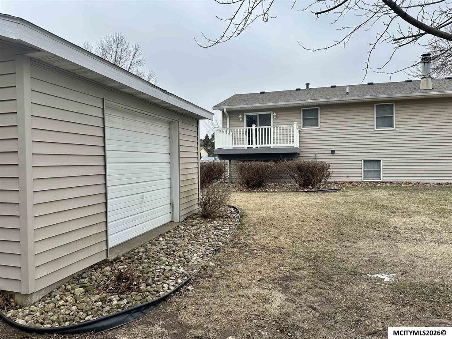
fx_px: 313
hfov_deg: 71.6
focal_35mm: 24
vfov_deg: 56.8
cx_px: 226
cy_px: 170
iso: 80
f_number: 1.78
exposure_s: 1/2155
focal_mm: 6.86
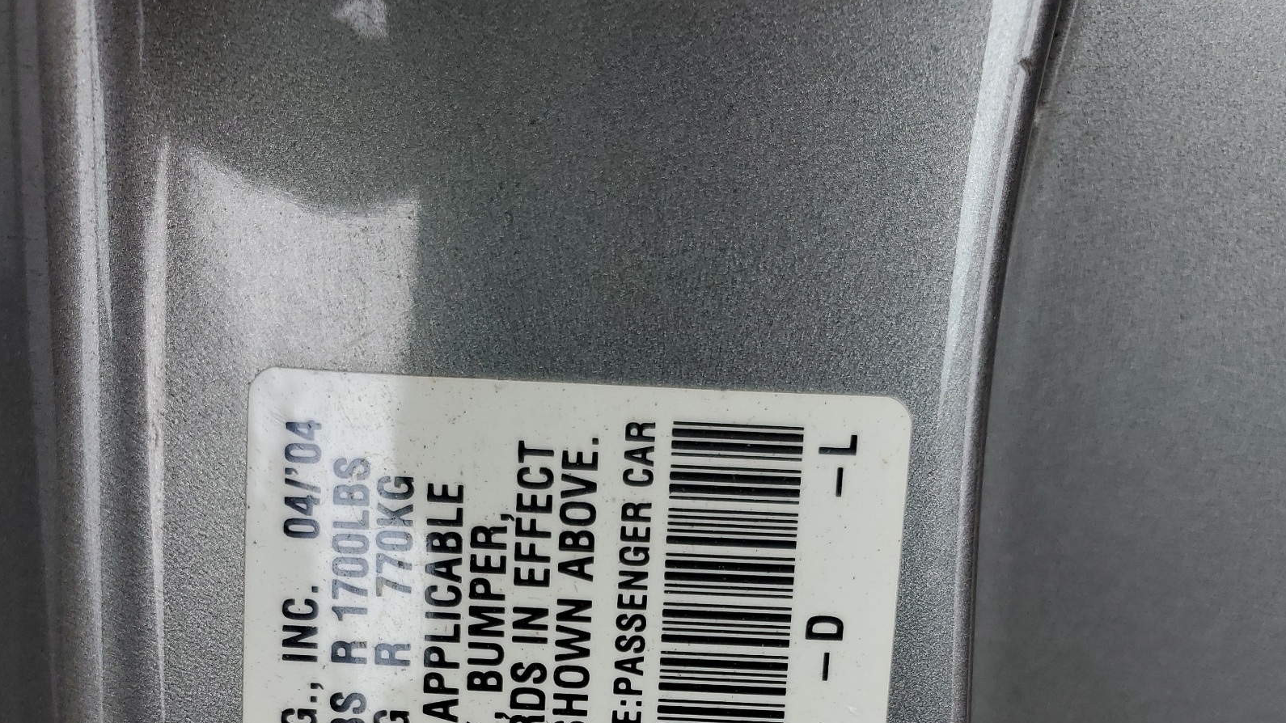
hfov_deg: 52.8
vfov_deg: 28.1
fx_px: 1296
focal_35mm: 38
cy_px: 814
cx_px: 643
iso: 50
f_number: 1.5
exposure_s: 1/1000
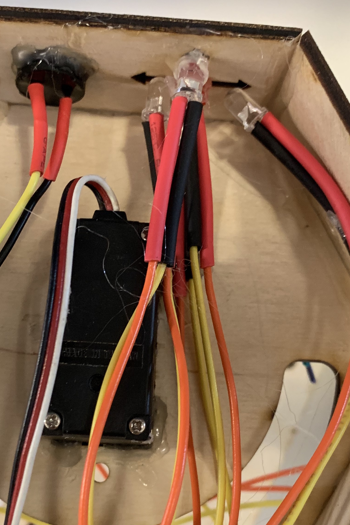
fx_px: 700
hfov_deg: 28.0
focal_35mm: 48
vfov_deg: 40.7
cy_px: 339
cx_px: 151
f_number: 1.8
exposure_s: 1/40
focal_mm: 4.25
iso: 320
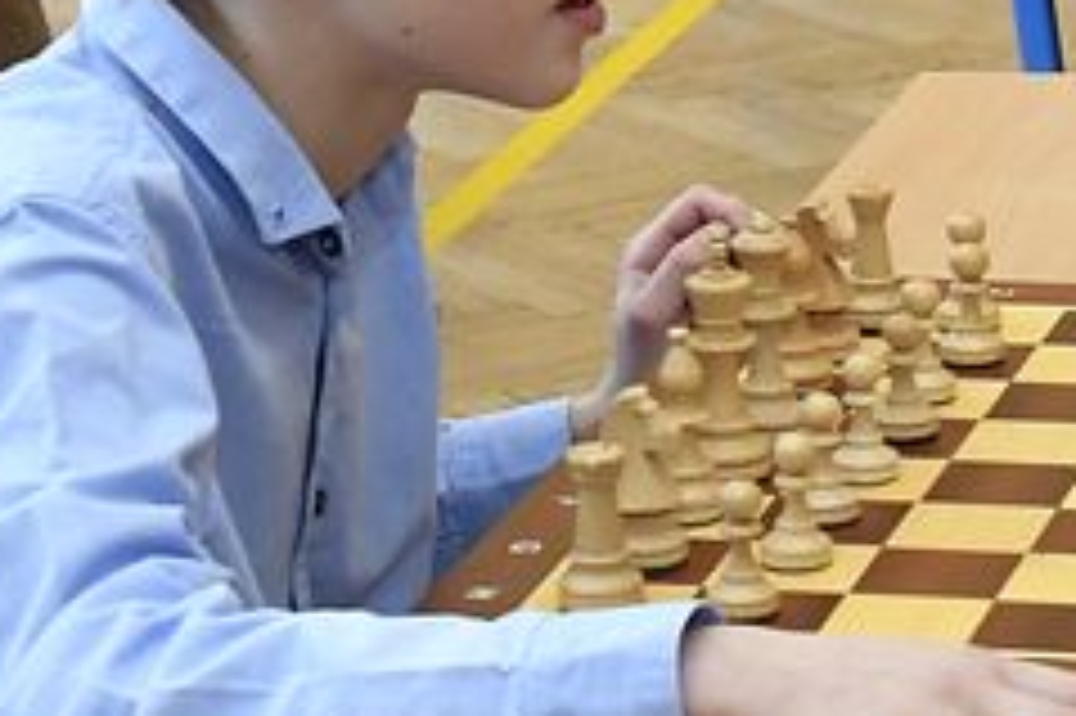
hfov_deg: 10.8
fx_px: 5630
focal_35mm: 189
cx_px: 1049
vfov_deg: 7.2
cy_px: -86
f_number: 6.3
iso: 2000
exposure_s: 1/200
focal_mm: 25
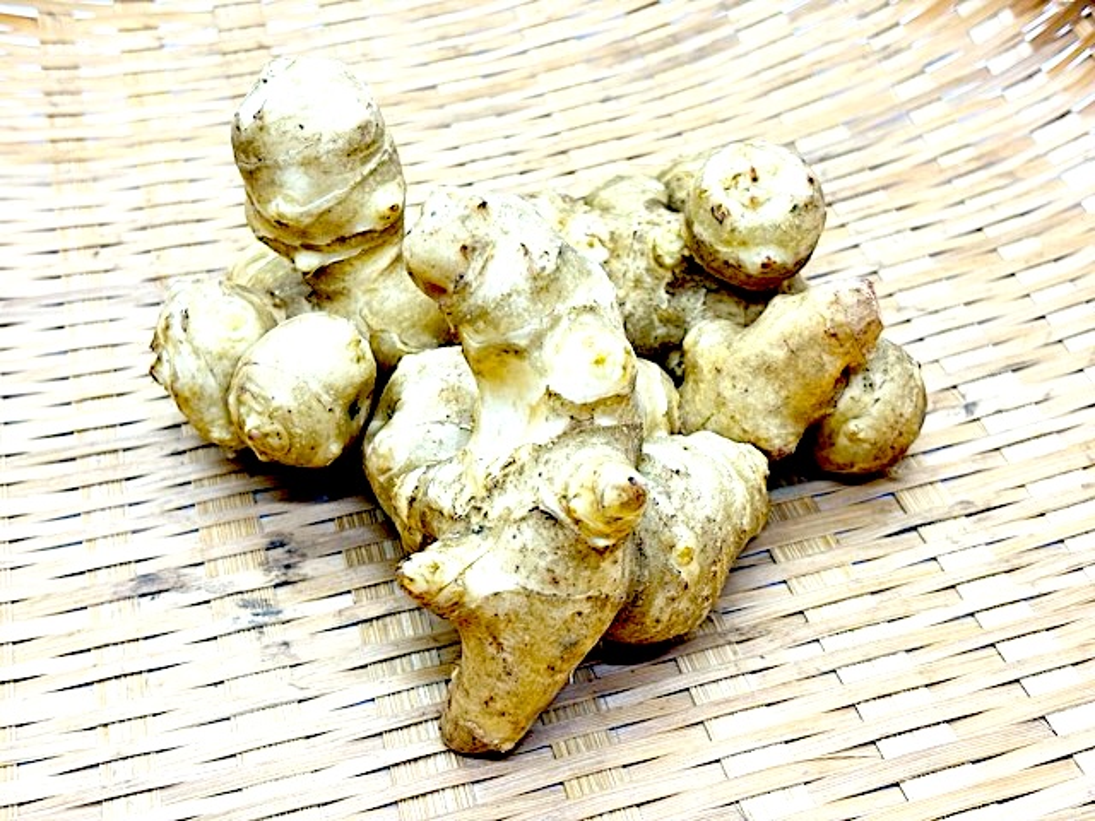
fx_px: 1645
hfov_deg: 36.8
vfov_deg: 28.0
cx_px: 548
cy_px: 410
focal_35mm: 52
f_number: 1.6
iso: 50
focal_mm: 5.96
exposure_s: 1/64
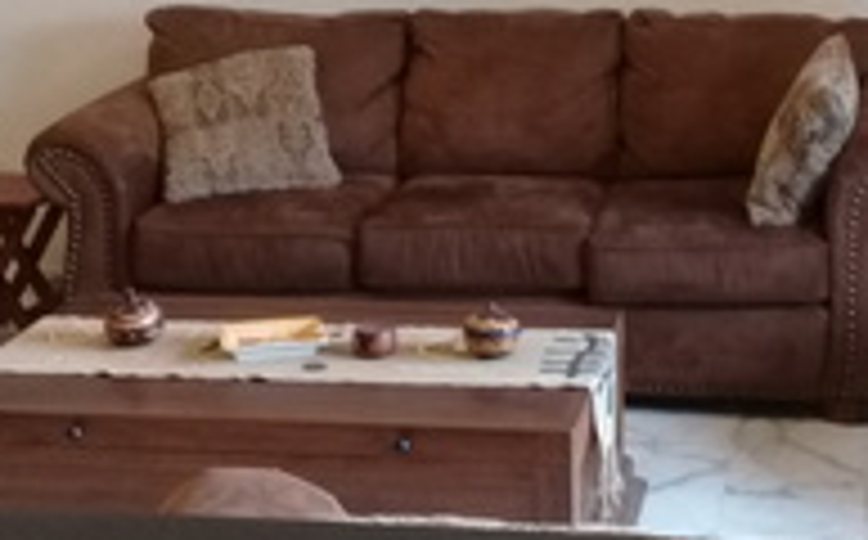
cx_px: 564
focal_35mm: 78
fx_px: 1842
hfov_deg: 26.4
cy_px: 191
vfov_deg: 16.6
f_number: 2.2
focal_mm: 3.3
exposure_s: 1/17
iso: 320
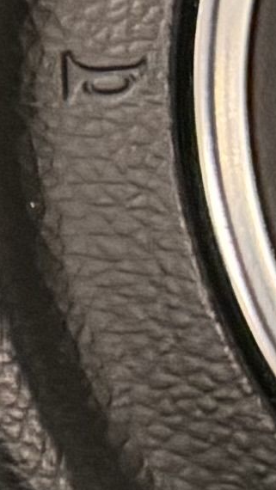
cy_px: 134
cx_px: -1536
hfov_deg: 3.7
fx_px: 3406
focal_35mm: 262
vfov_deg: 8.2
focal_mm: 6.76
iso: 400
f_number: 1.78
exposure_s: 1/50
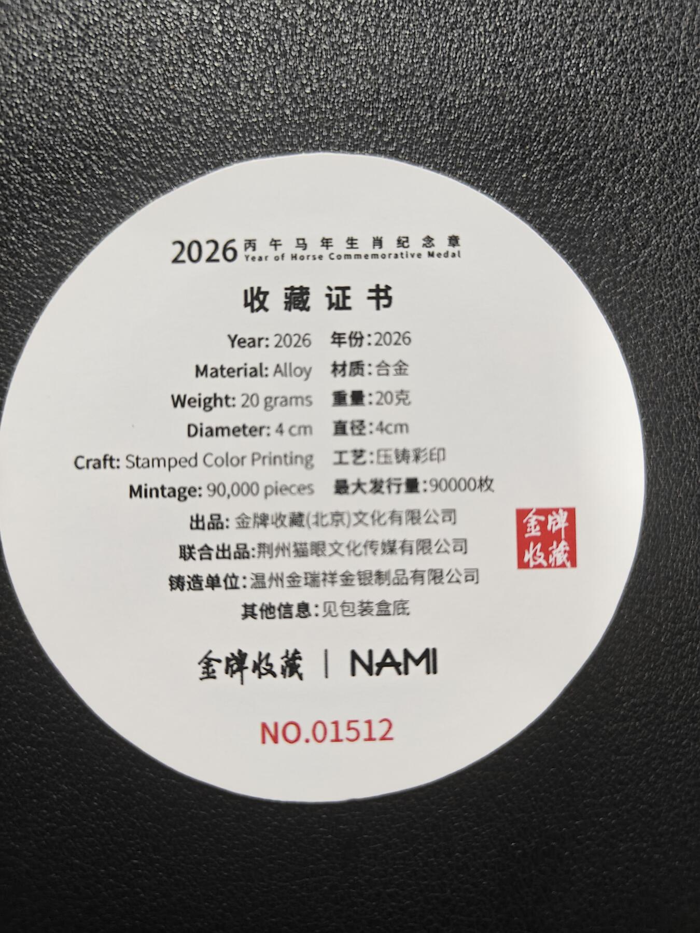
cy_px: 466
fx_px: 647
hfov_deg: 56.8
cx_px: 350
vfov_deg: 71.6
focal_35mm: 24
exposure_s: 1/50
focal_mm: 5.59
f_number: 1.8
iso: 500
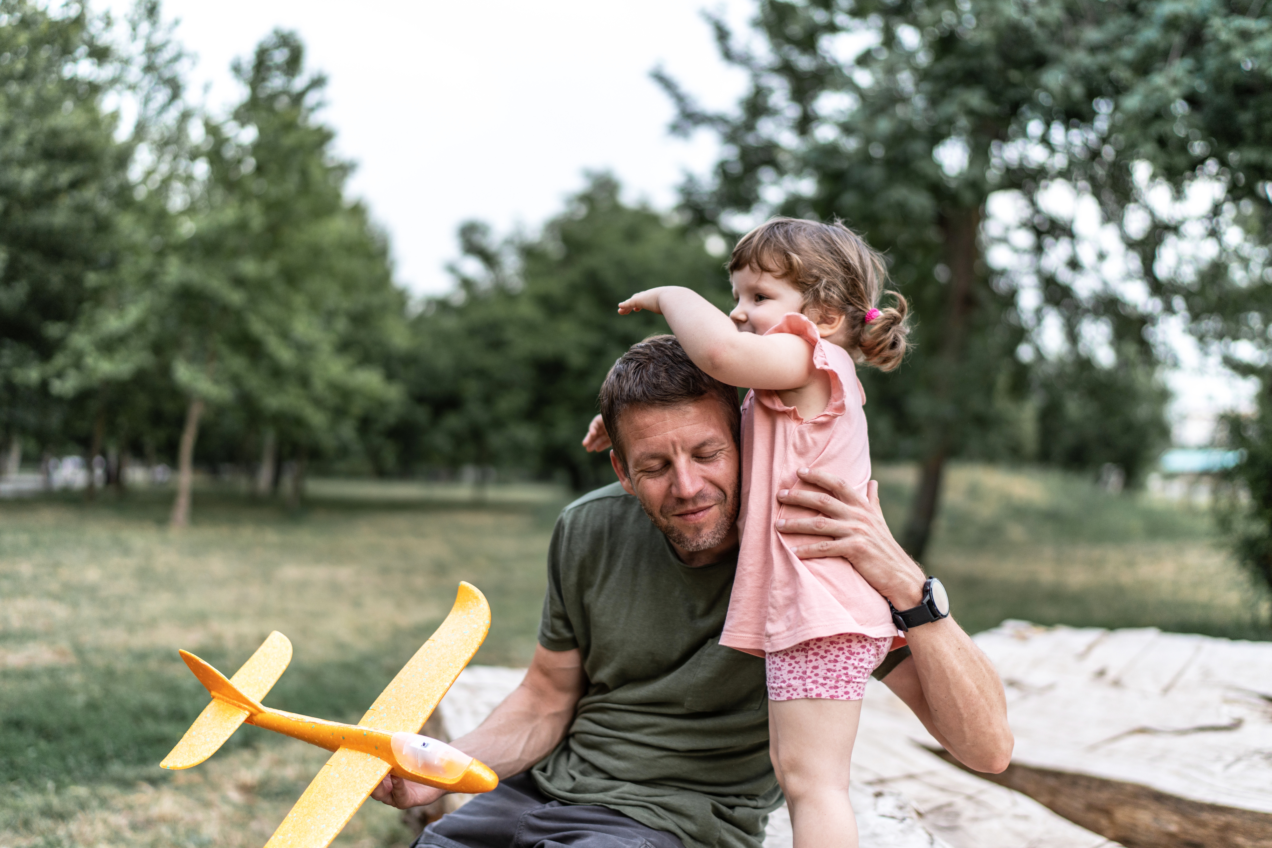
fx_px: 1237
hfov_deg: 54.4
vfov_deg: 37.9
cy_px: 424
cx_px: 636
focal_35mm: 35
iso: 160
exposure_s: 1/500
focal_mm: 35
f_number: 1.4
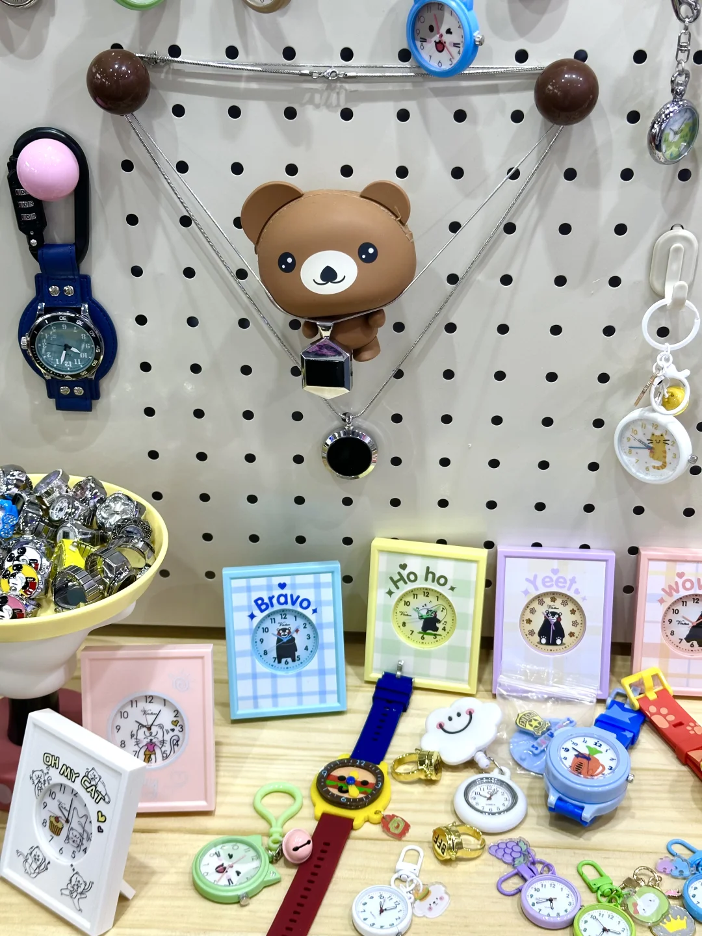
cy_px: 468
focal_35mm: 48
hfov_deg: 30.3
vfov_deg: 39.7
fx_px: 1298
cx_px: 351
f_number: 1.78
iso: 40
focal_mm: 6.86
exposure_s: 1/115
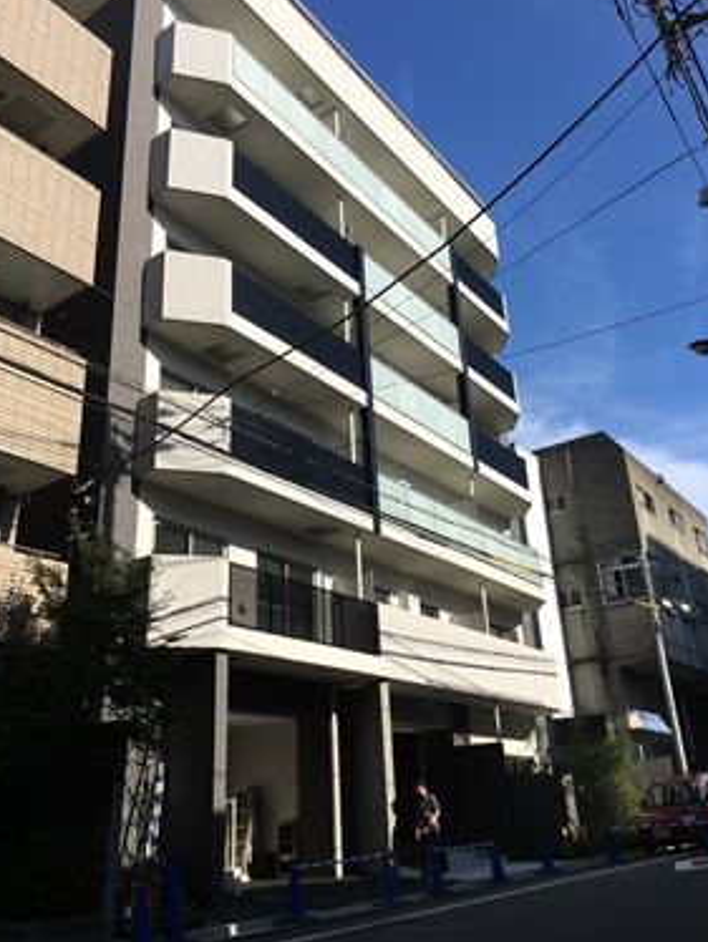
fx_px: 844
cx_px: 348
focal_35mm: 31
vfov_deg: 58.3
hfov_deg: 45.5
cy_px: 443
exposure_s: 1/2331
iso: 25
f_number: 2.2
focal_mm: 4.15
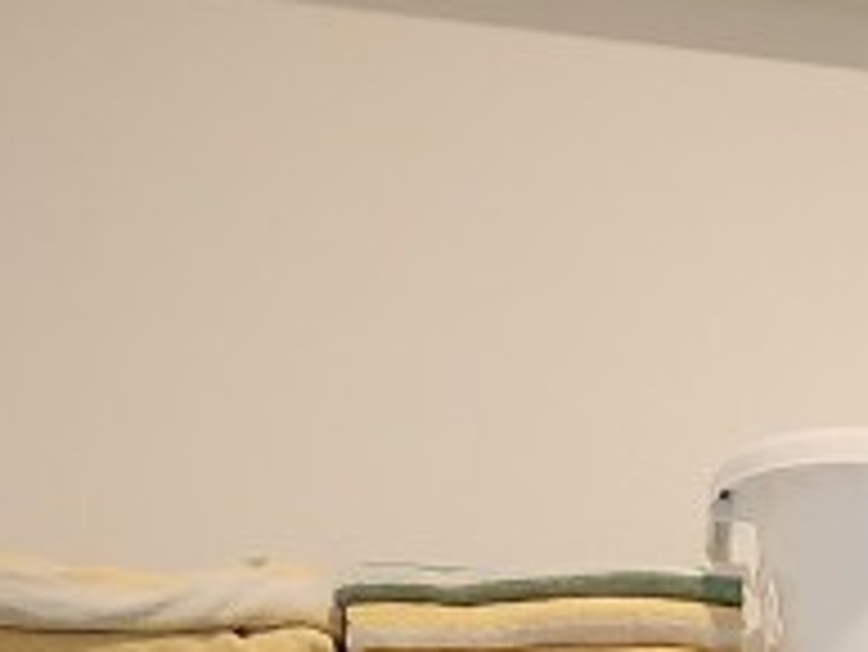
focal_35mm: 69
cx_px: 1052
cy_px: 1502
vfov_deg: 14.8
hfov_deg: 25.2
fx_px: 1731
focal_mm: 2.2
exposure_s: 1/60
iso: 160
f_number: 2.2
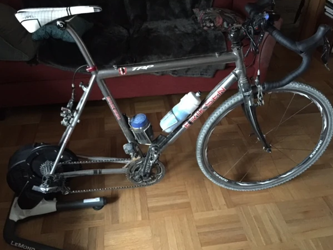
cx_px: 169
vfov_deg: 45.4
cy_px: 126
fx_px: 298
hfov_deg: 58.4
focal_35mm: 31
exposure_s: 1/4
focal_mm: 4.15
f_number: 2.2
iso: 500
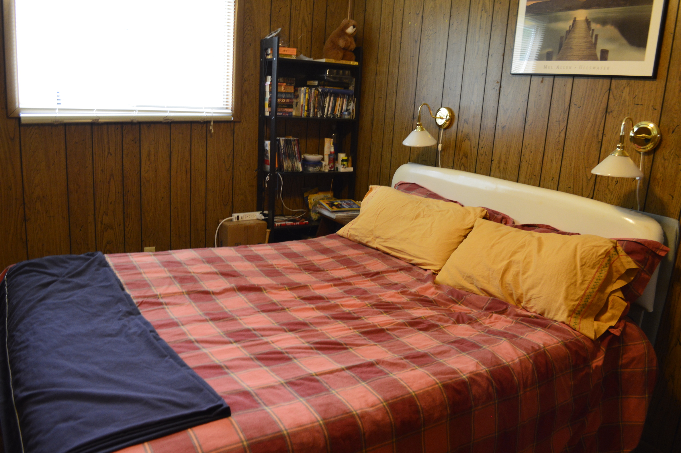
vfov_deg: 47.9
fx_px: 510
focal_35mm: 27
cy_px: 226
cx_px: 340
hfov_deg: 67.4
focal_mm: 18
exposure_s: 1/15
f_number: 5
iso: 800
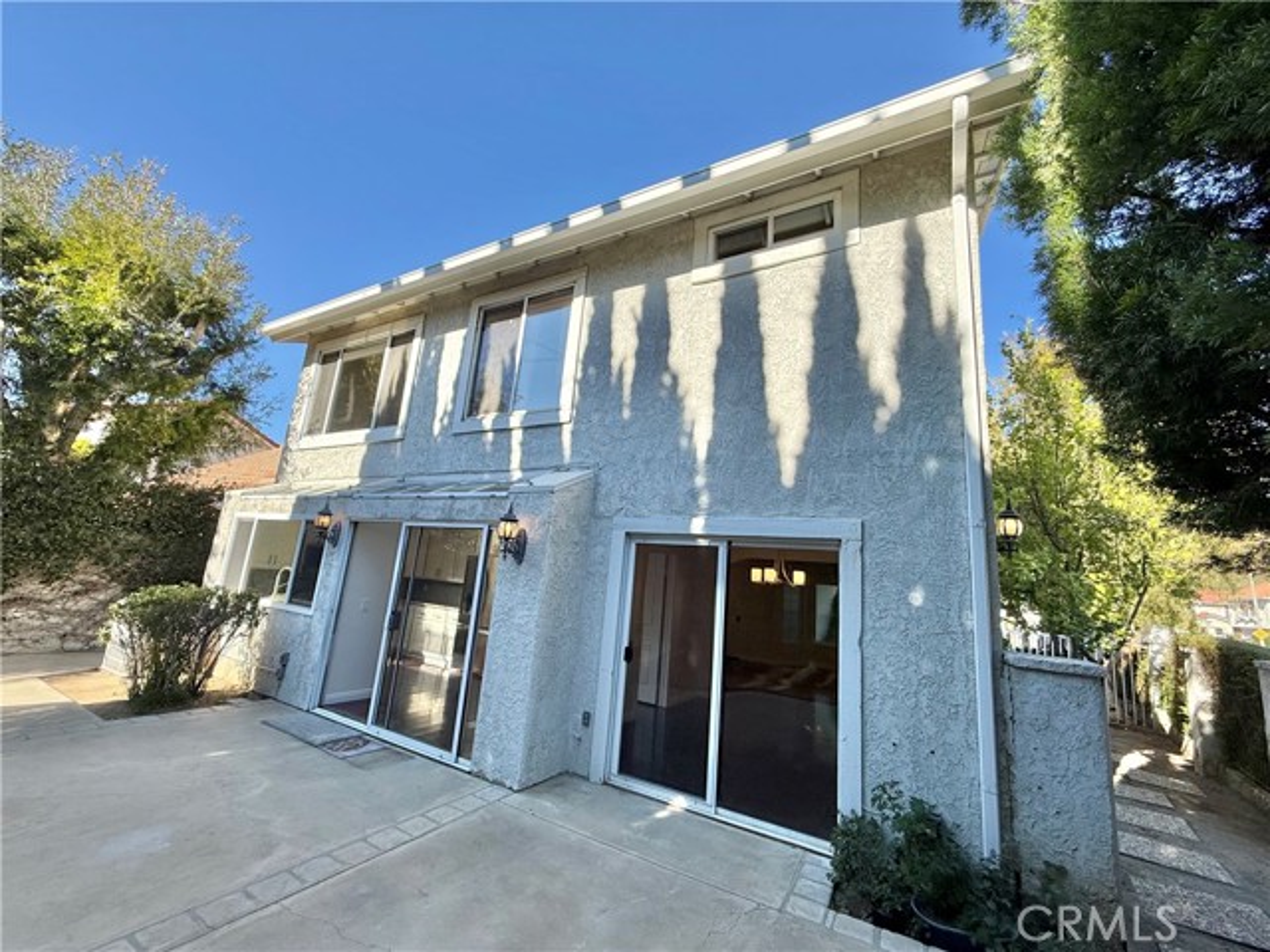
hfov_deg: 102.1
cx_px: 635
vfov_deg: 85.7
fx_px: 514
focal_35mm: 14
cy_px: 476
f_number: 2.2
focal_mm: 2.22
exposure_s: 1/701
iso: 64
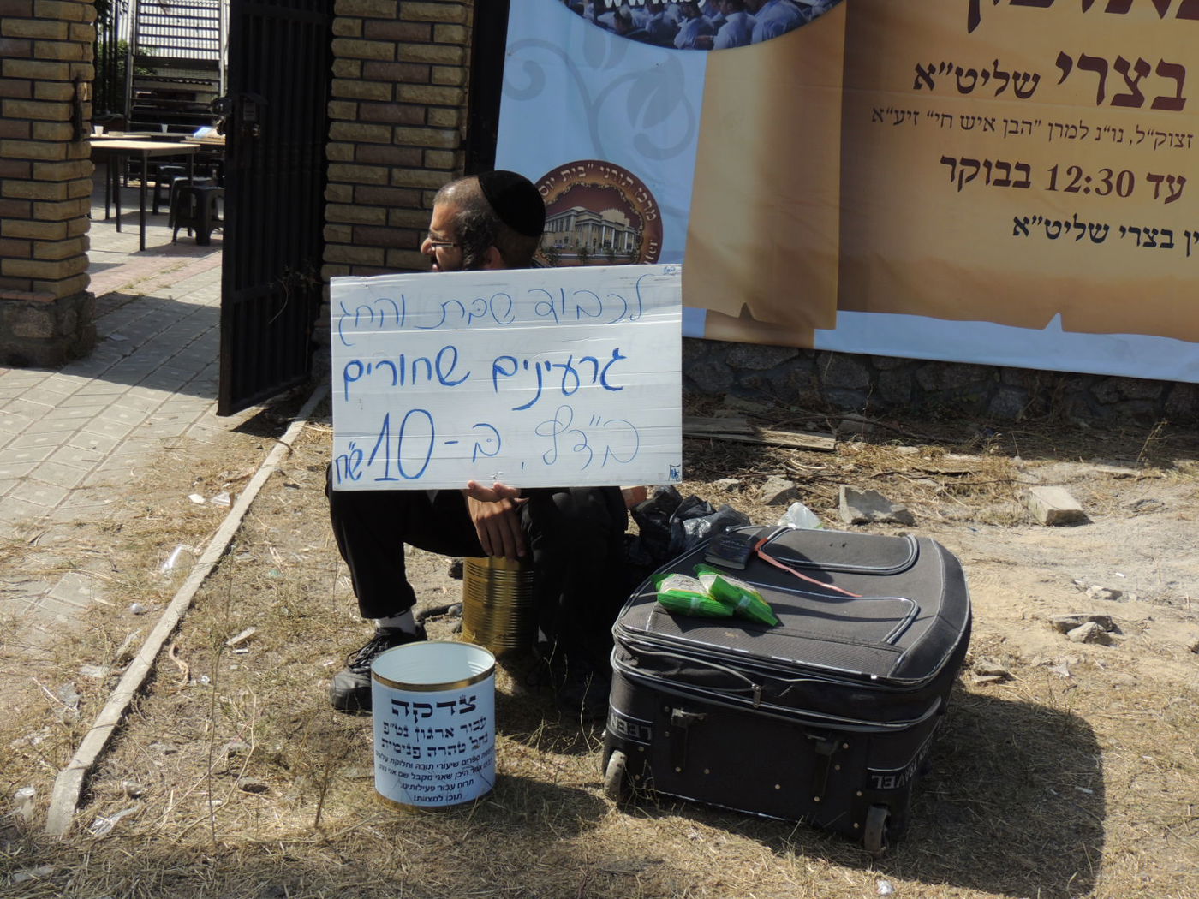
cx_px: 600
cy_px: 450
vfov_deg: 30.9
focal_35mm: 47
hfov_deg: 40.4
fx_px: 1628
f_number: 3.5
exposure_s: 1/800
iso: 100
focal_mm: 8.3
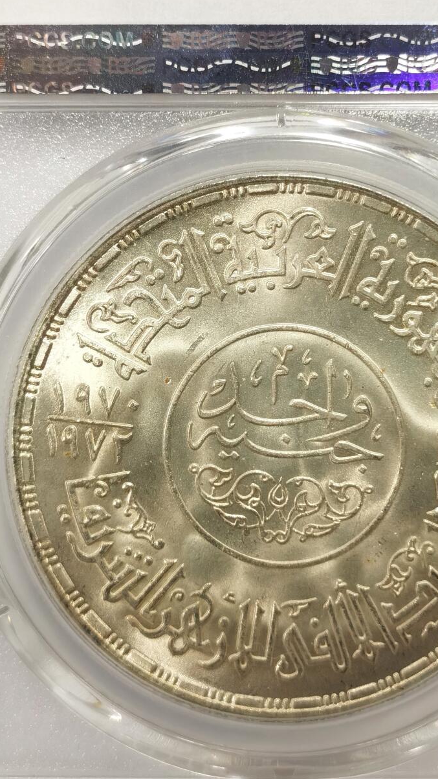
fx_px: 1816
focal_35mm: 88
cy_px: 286
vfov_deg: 24.1
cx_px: 279
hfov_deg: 13.7
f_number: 16
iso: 125
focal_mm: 5.56
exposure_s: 1/100
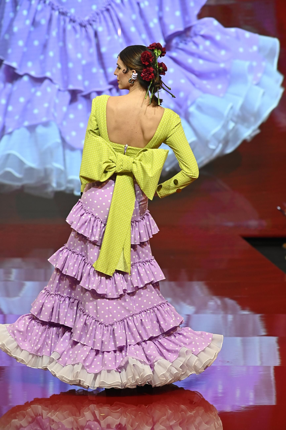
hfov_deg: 13.0
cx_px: 143
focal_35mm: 105
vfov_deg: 19.5
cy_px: 215
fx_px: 1253
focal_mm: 105
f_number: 4.5
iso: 1600
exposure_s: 1/400
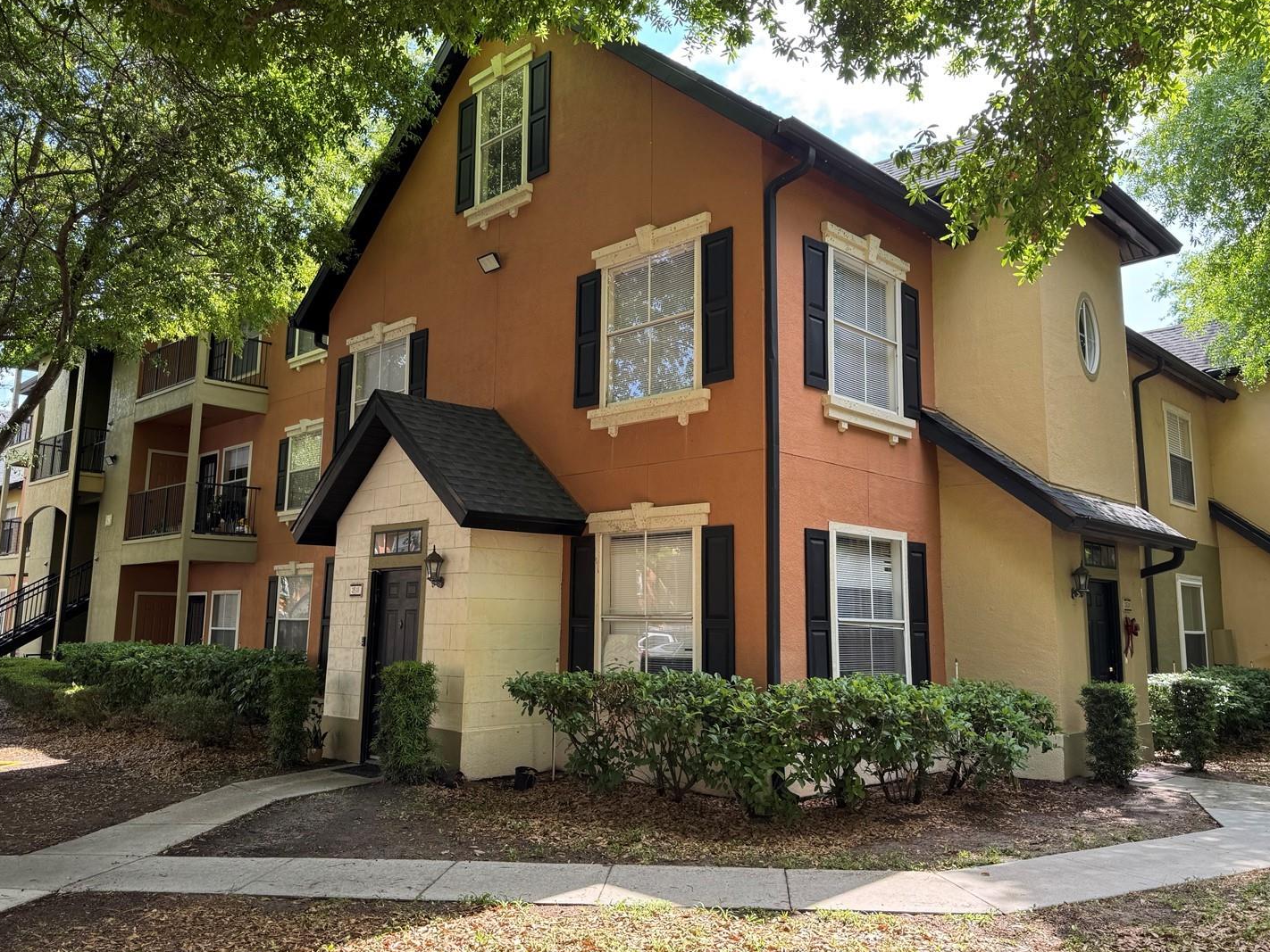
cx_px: 643
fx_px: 991
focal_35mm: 27
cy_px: 453
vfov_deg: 51.3
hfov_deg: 65.3
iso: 80
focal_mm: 6.76
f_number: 1.78
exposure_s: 1/379
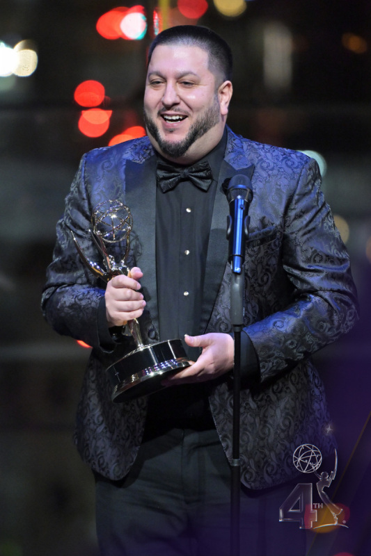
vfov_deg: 6.9
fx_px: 4639
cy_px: 278
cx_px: 186
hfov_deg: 4.6
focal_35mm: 300
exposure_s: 1/400
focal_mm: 200
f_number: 2.8
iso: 4000
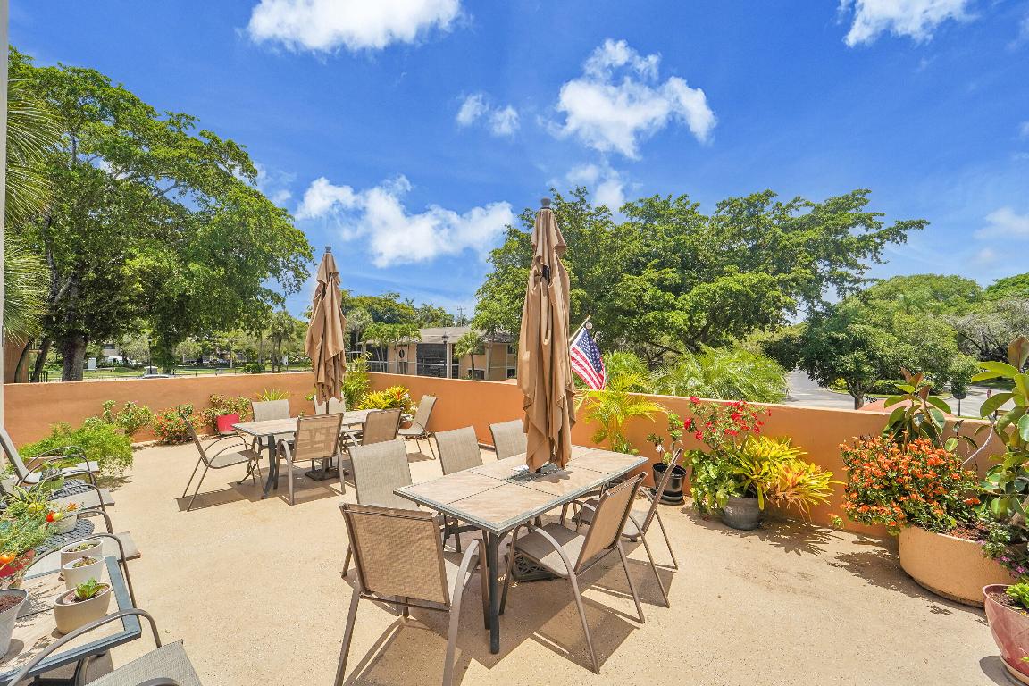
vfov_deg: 81.2
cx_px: 514
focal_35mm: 14
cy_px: 343
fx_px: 400
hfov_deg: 104.3
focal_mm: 14
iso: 400
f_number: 8
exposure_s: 1/400
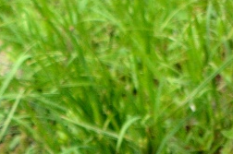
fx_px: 17216
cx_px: -206
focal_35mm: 2665
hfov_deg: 0.8
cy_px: 184
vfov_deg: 0.5
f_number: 5.6
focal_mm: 280
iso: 800
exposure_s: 1/1000
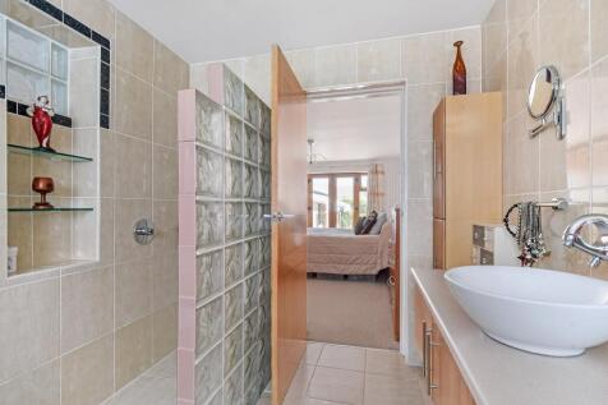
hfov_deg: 104.3
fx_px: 236
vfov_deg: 81.2
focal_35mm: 14
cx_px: 304
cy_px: 202
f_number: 10
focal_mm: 14
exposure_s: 1/2.5
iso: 640
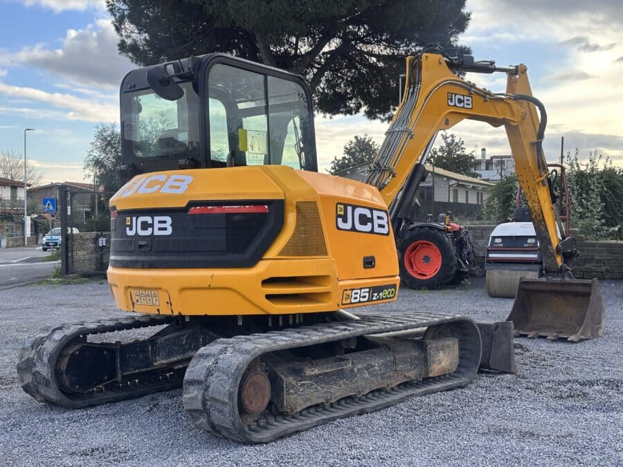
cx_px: 312
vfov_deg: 30.3
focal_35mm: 48
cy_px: 234
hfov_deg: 39.7
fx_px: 864
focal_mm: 6.86
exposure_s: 1/672
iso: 64
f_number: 1.78
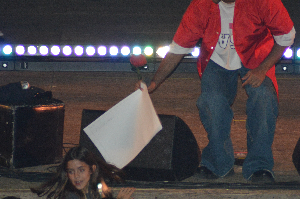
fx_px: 3012
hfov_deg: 5.7
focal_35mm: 362
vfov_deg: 3.8
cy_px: 117
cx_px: 194
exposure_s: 1/60
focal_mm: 165
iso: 1600
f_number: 4.8
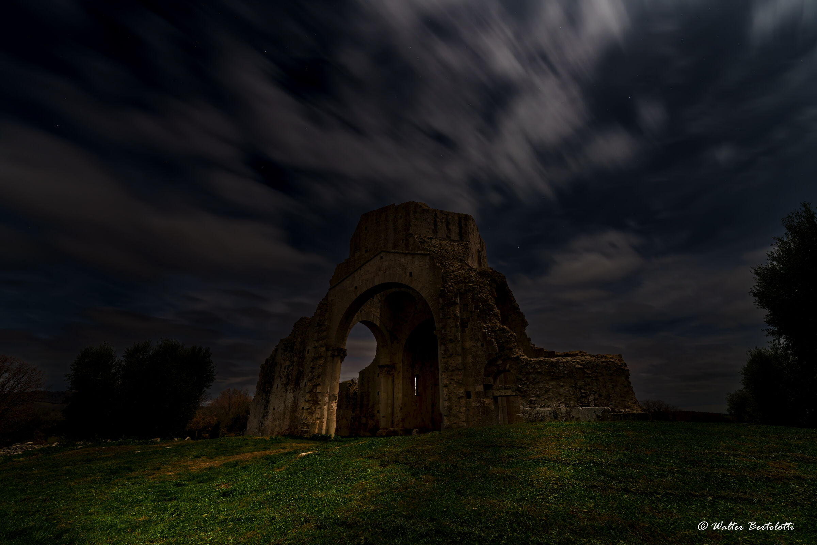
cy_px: 272
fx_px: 318
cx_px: 408
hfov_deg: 104.3
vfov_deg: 81.2
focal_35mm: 14
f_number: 3.2
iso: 320
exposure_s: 13
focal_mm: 14
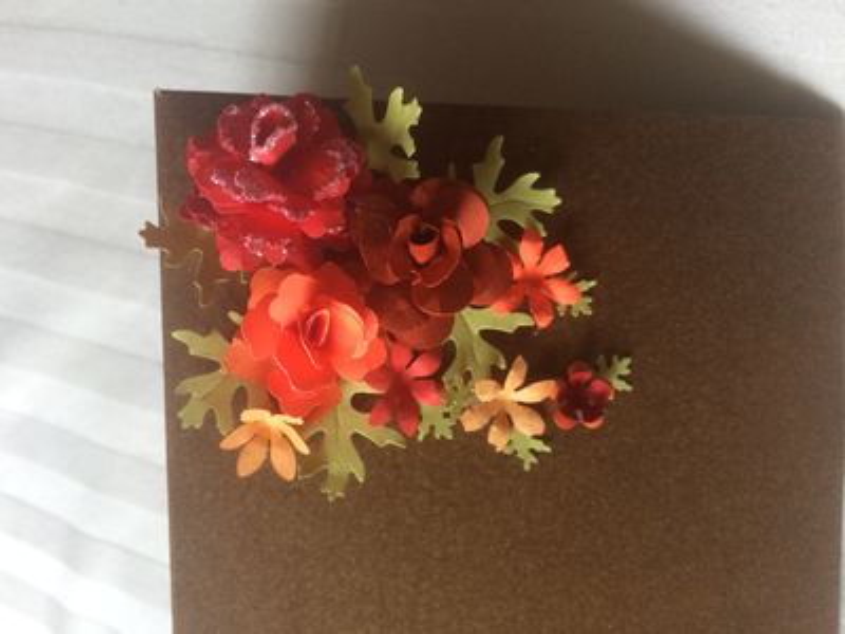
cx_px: 422
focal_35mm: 29
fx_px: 708
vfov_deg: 48.2
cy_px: 317
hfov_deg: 61.7
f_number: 2.2
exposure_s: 1/33
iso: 160
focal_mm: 4.15
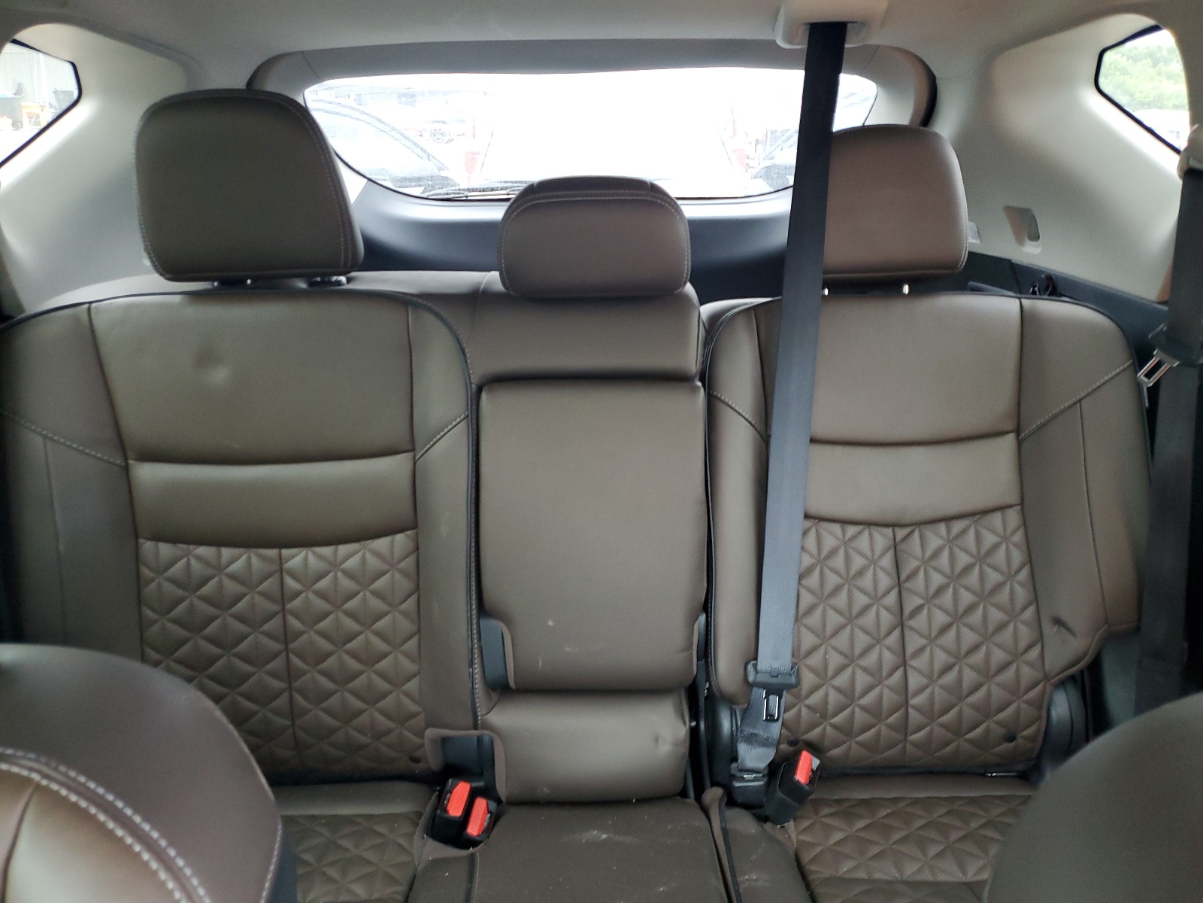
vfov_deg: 53.1
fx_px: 904
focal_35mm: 26
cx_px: 602
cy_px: 452
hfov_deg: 67.3
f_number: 1.5
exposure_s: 1/60.2
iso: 195
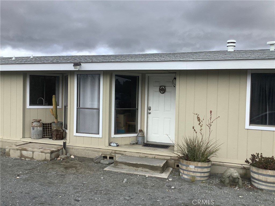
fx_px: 246
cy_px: 103
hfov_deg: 58.4
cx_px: 138
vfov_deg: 45.4
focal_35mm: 31
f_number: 2.4
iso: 25
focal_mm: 3.3
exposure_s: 1/652
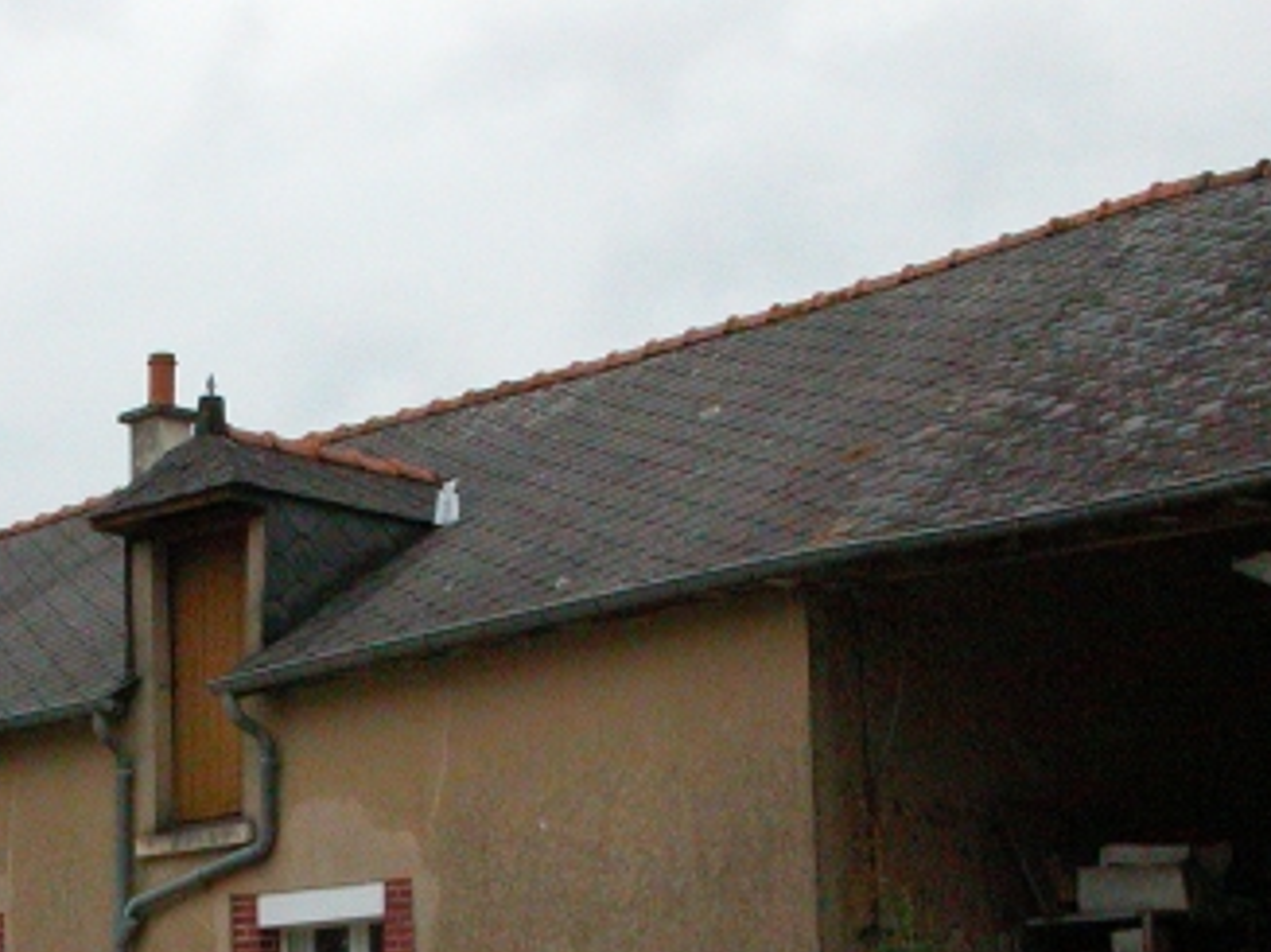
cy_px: 874
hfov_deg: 26.2
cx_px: 253
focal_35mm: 73
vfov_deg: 19.7
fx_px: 2679
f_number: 8
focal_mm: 8.9
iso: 800
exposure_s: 1/1792
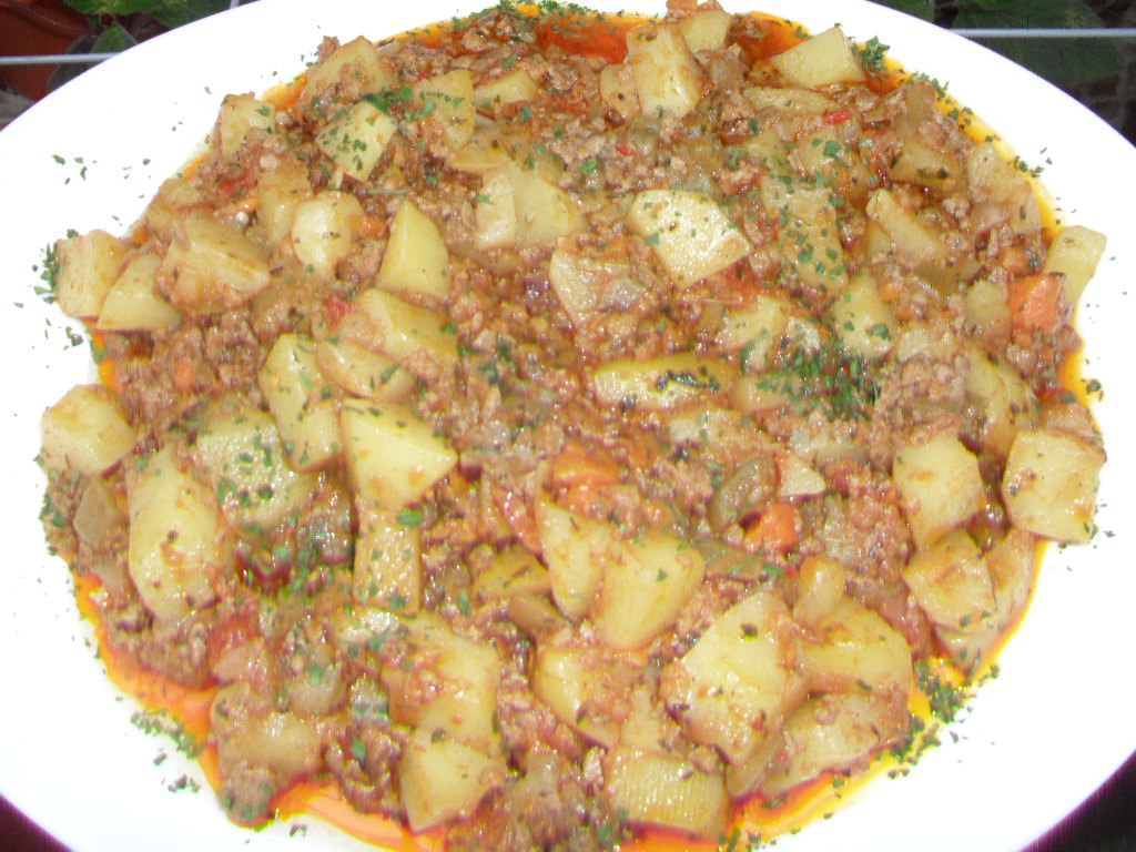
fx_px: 1149
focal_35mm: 35
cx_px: 568
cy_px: 426
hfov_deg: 52.6
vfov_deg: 40.7
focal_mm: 6.3
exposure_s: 1/45
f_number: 3.2
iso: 200
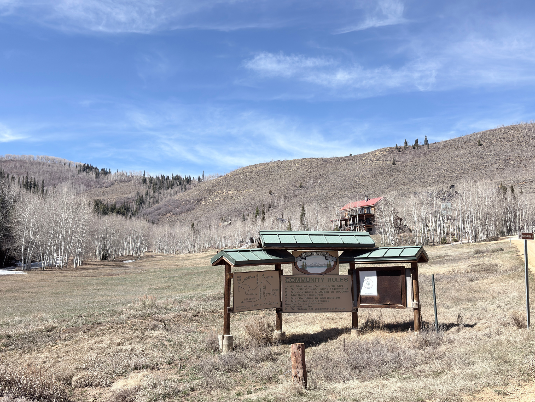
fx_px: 587
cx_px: 268
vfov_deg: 37.7
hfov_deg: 49.0
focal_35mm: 38
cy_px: 201
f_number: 1.6
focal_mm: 5.96
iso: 32
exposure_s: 1/2128
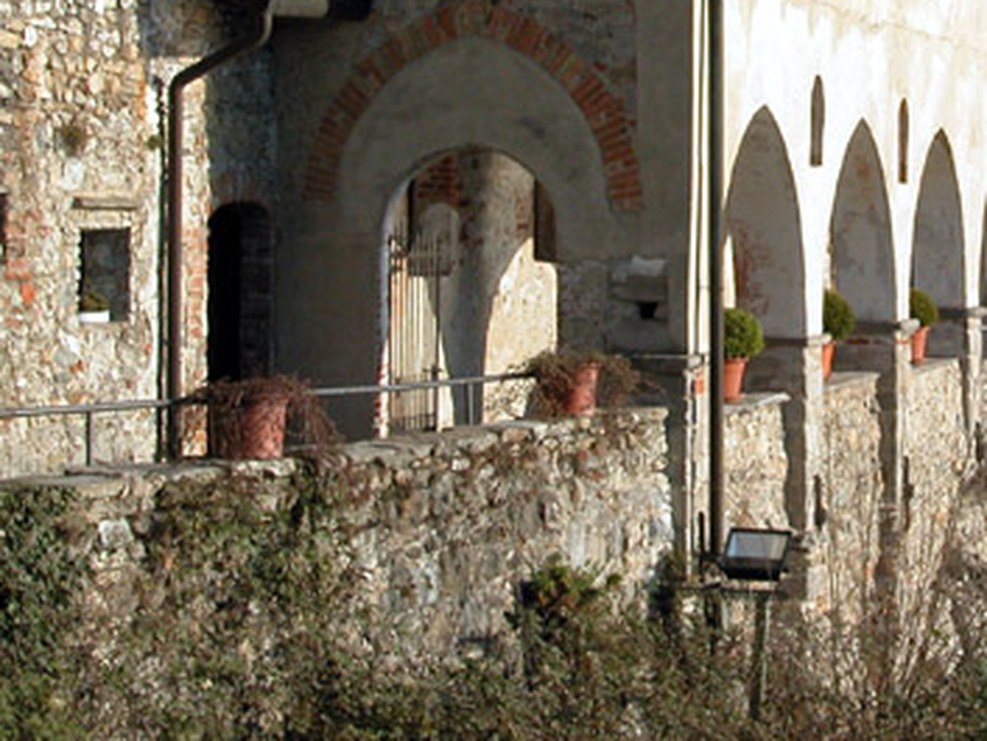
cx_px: 858
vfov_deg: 13.2
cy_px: 87
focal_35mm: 111
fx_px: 3166
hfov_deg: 17.5
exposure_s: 1/401
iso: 100
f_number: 6.8
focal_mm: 12.4
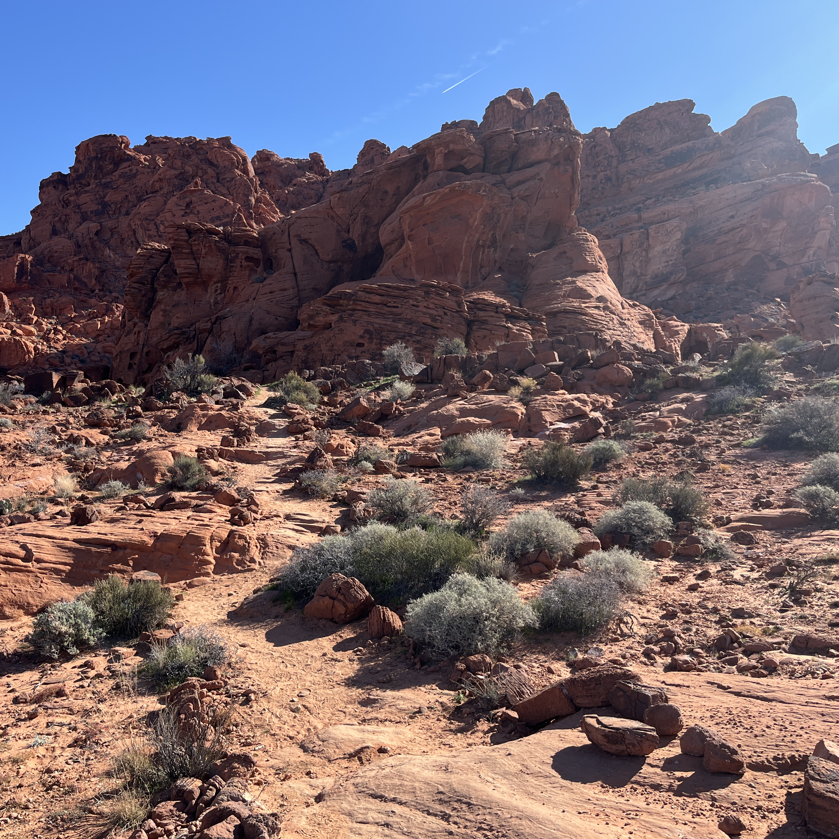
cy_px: 422
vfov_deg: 52.5
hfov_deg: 52.1
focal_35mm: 31
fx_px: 850
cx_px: 326
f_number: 1.6
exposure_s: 1/2222
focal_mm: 5.1
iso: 50
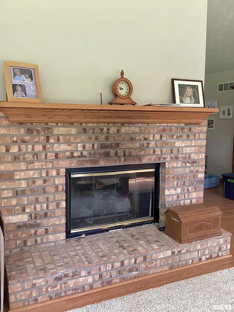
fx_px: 279
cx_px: 117
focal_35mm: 31
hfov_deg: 45.4
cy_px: 156
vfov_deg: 58.4
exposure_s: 1/50
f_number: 2.4
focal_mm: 3.3
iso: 400
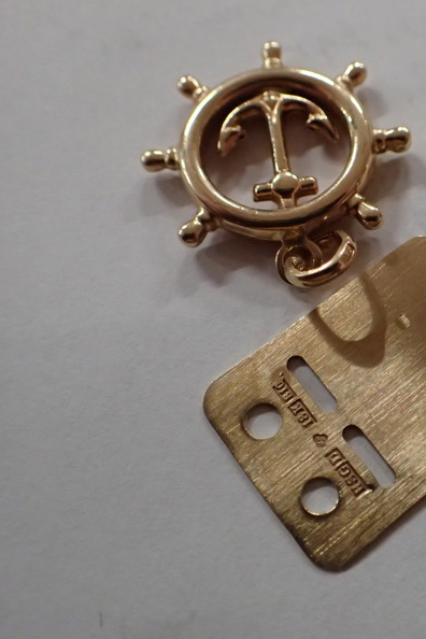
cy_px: 317
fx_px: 745
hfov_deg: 30.1
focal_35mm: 42
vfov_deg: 46.4
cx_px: 408
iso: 800
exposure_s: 1/60
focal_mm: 5.5
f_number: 2.3
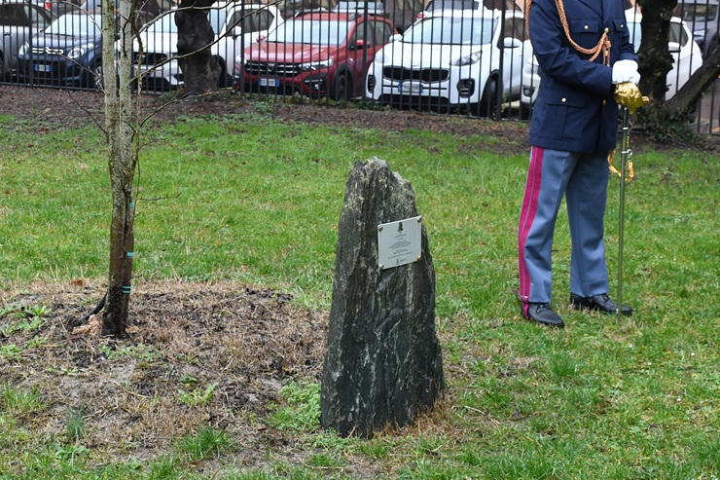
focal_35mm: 73
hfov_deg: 27.4
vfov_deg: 18.6
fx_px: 1460
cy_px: 191
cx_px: 210
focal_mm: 30
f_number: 6.3
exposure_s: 1/100
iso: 800
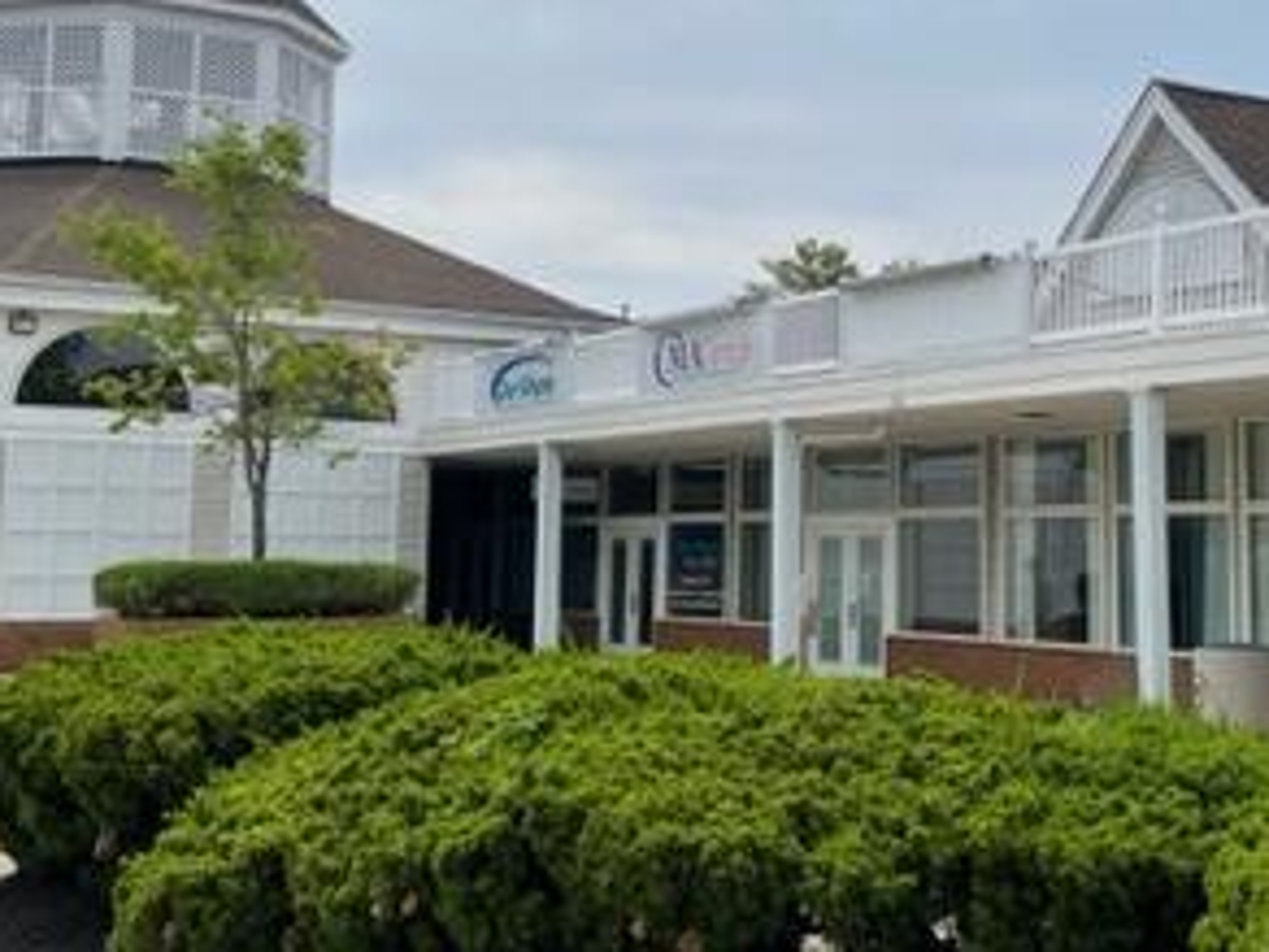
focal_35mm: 57
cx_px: 752
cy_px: 330
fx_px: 2090
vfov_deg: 25.5
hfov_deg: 33.7
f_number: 1.6
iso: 32
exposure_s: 1/6135
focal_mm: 4.2
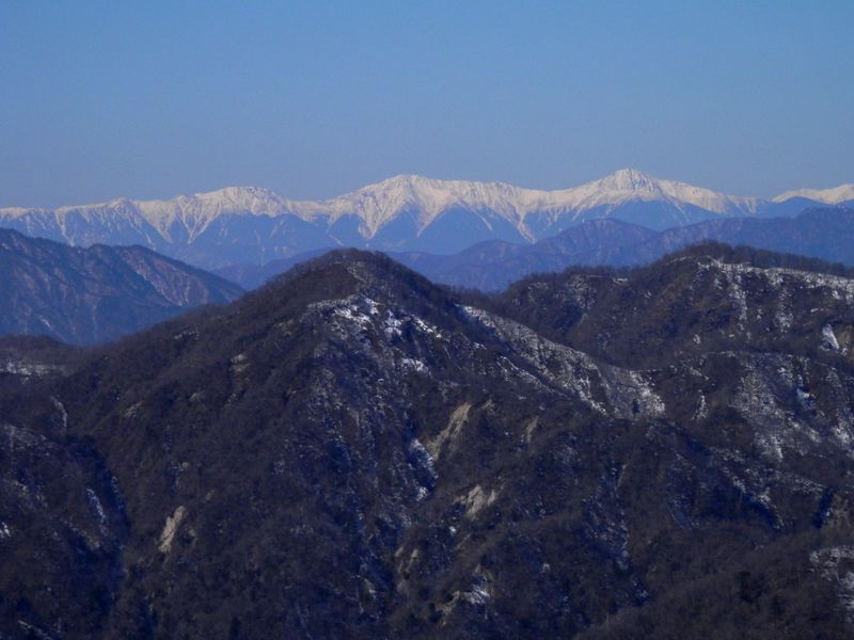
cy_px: 320
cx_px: 427
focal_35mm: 225
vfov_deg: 6.6
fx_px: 5551
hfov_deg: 8.8
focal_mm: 40.2
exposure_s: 1/250
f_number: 17.2
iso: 125
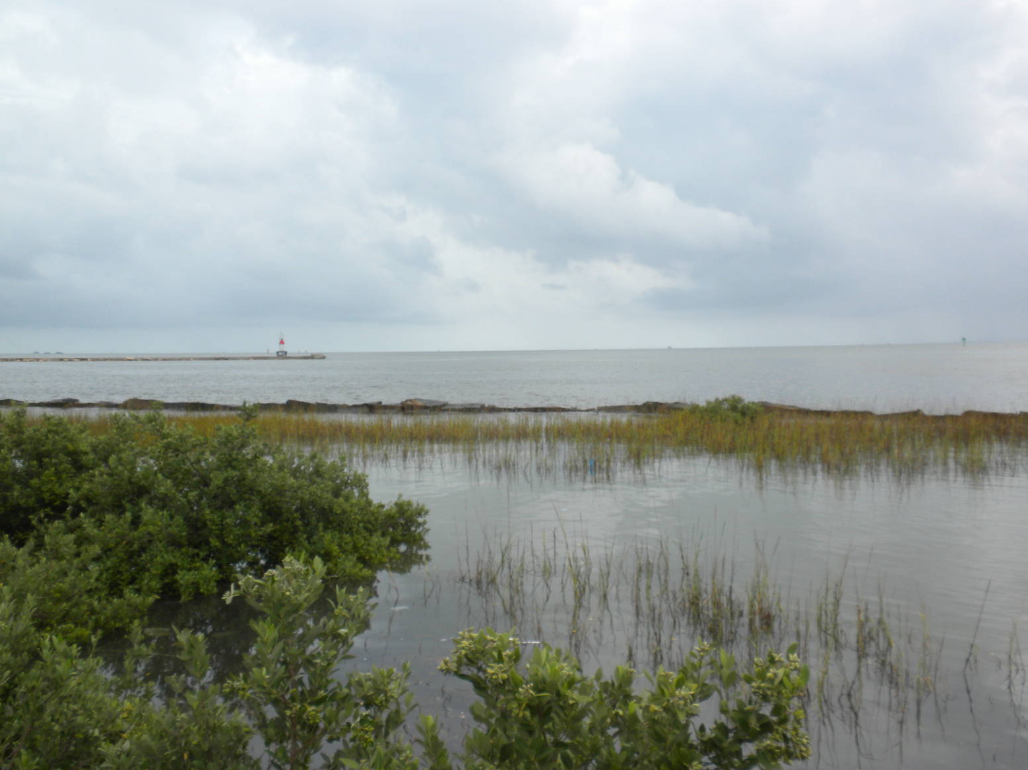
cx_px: 518
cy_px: 382
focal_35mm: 38
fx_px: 1128
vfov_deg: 37.7
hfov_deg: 49.0
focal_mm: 6.6
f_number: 10
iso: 64
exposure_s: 1/80.1
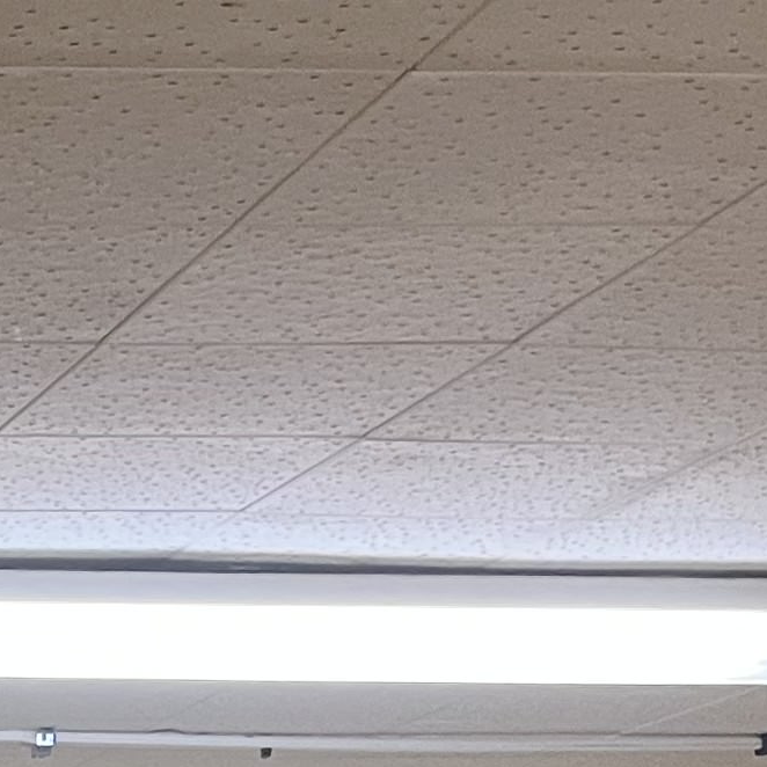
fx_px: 3510
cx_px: -896
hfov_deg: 11.0
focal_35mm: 140
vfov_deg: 11.0
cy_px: 1659
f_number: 1.6
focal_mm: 5.1
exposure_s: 1/60
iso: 200
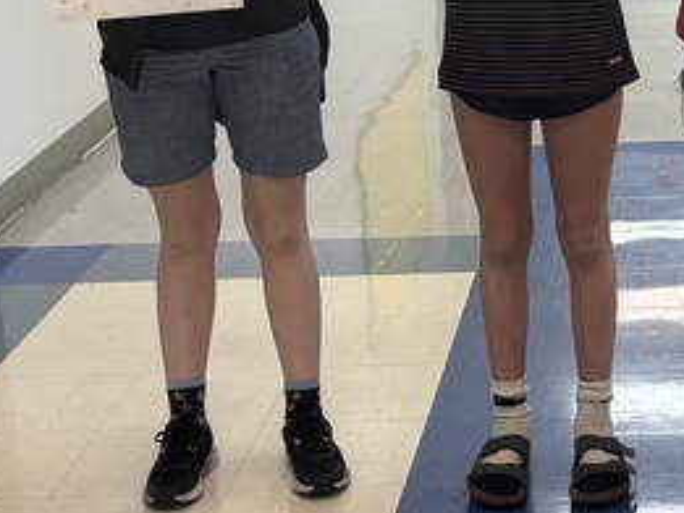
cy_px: 220
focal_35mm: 102
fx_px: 2016
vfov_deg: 14.5
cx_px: 694
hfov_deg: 18.7
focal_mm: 5.96
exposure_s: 1/120
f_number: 1.6
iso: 100
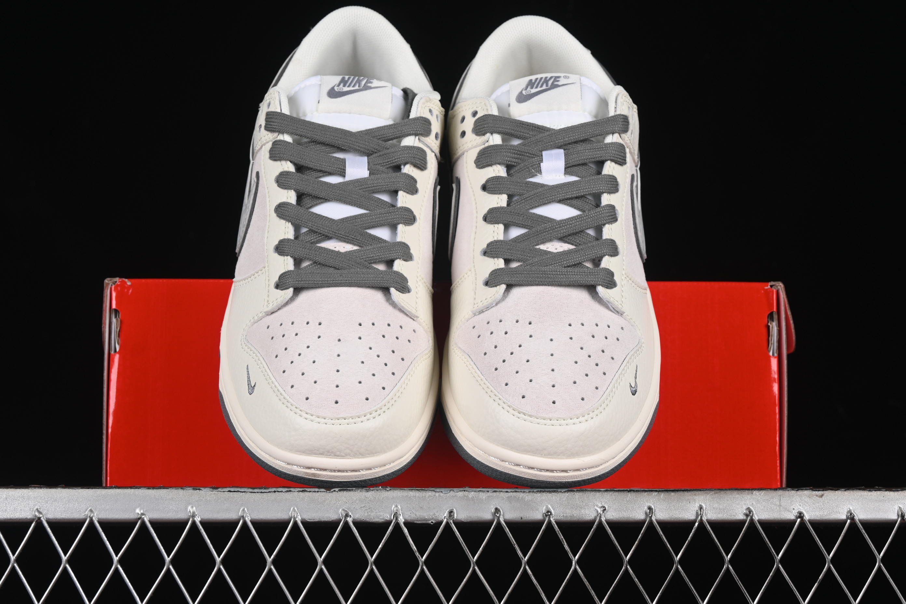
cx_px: 453
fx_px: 1887
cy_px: 302
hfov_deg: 27.0
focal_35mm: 75
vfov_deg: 18.2
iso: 160
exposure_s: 1/80
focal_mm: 50
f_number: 8
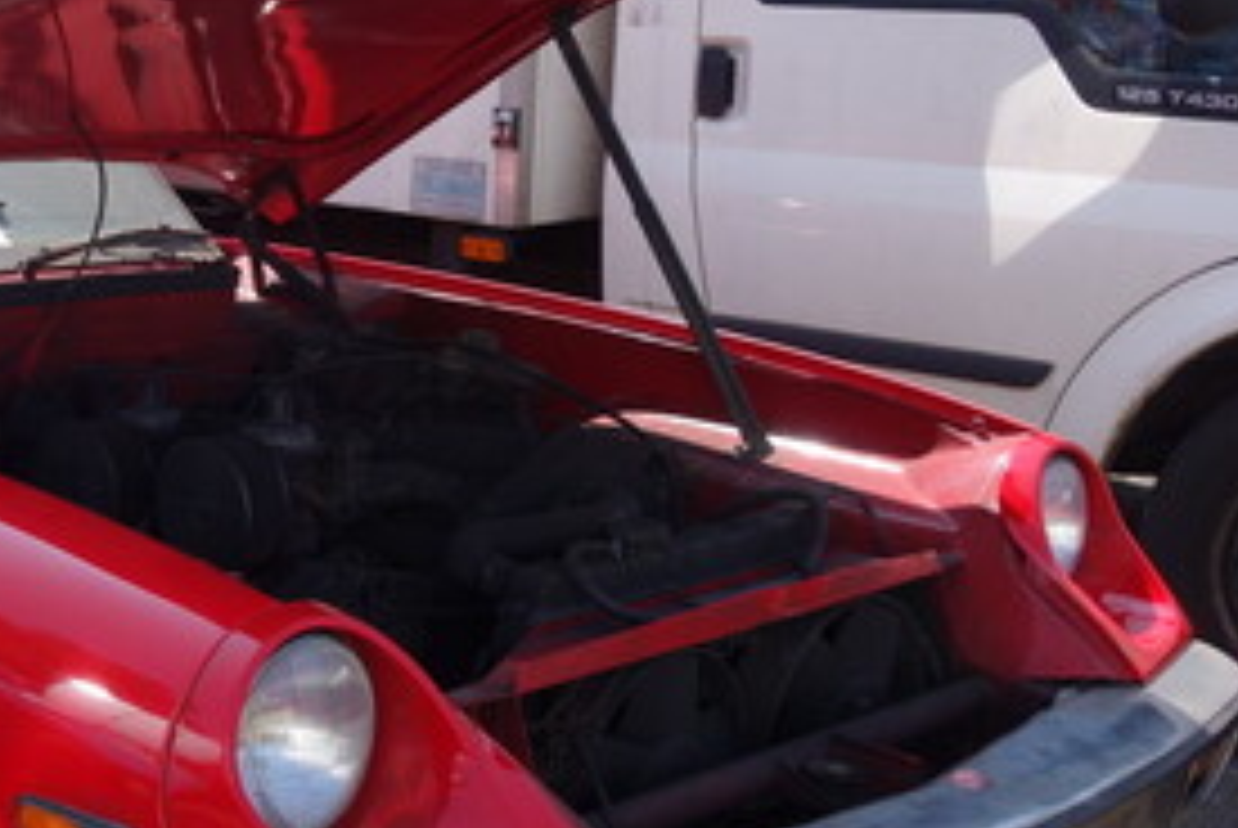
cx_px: 18
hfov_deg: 30.6
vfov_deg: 22.3
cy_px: 338
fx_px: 2100
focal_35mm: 61
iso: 125
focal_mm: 10.4
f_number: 5.6
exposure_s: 1/200
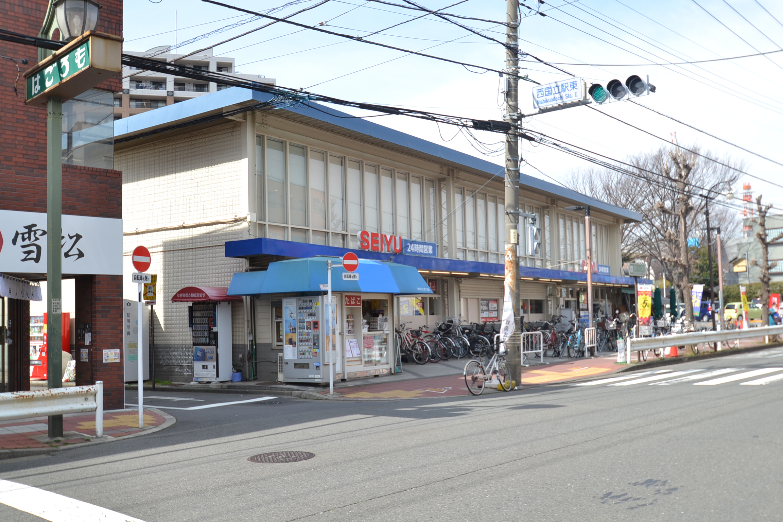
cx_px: 392
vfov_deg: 36.9
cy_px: 261
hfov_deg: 53.1
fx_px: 783
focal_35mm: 36
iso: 100
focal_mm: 24
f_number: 6.3
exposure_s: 1/160
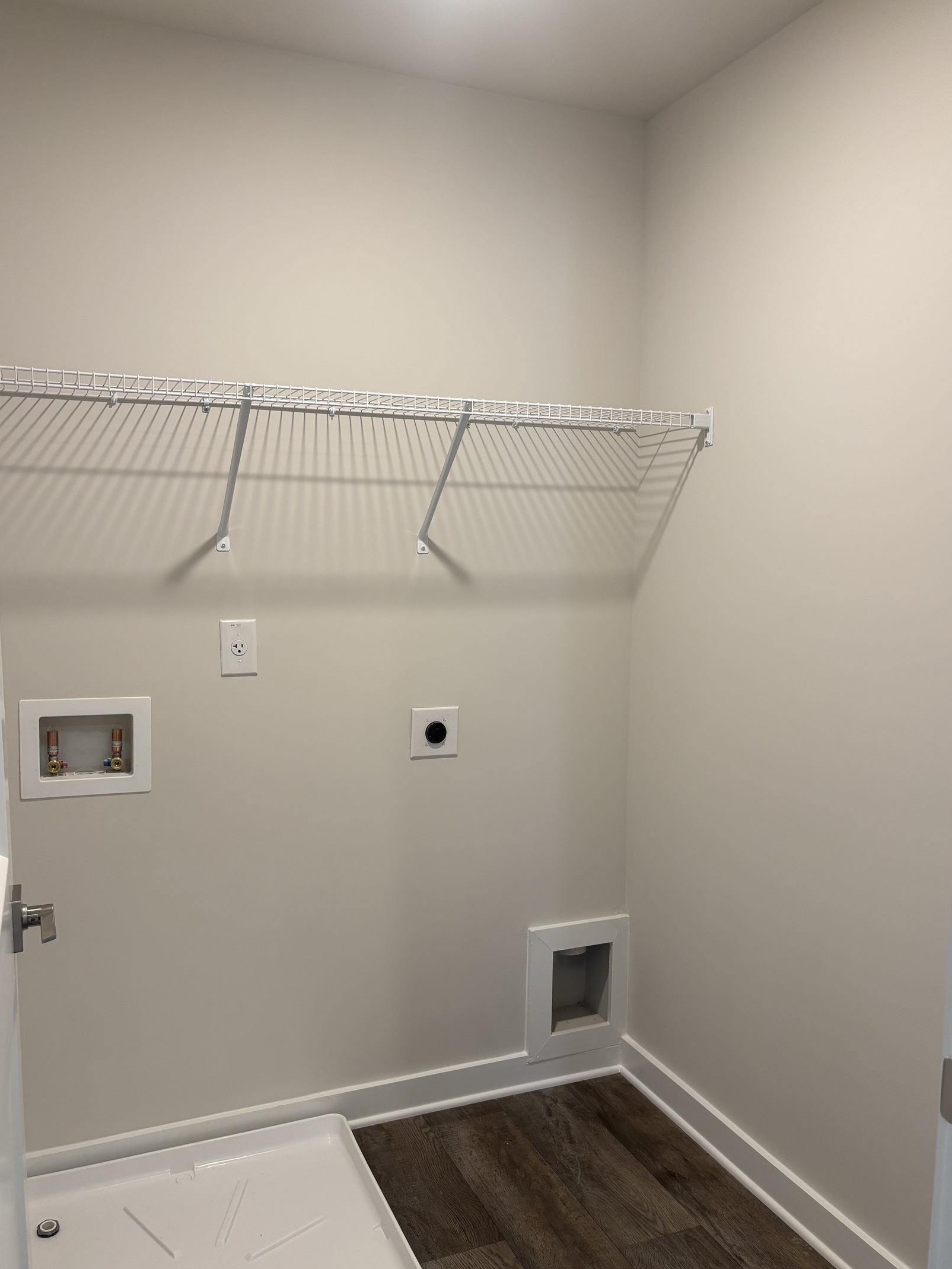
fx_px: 1026
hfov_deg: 49.8
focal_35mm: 28
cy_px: 661
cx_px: 483
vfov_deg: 63.4
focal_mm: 5.96
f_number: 1.6
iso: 125
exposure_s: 1/60
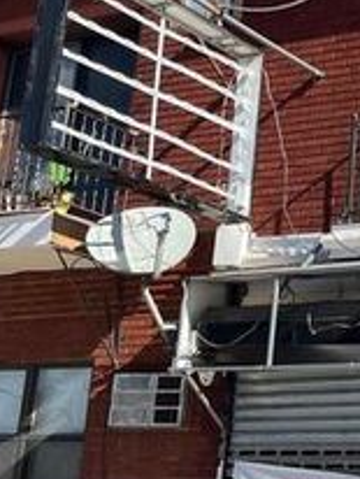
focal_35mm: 84
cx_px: 462
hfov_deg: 16.7
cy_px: 129
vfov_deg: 23.1
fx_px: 1162
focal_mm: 5.1
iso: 50
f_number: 1.6
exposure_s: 1/1890
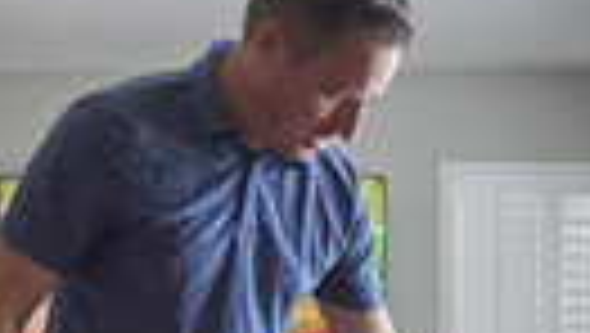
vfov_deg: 12.4
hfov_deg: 23.3
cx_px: 464
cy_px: 592
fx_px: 1409
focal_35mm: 90
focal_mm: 22
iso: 2500
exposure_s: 1/640
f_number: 2.8
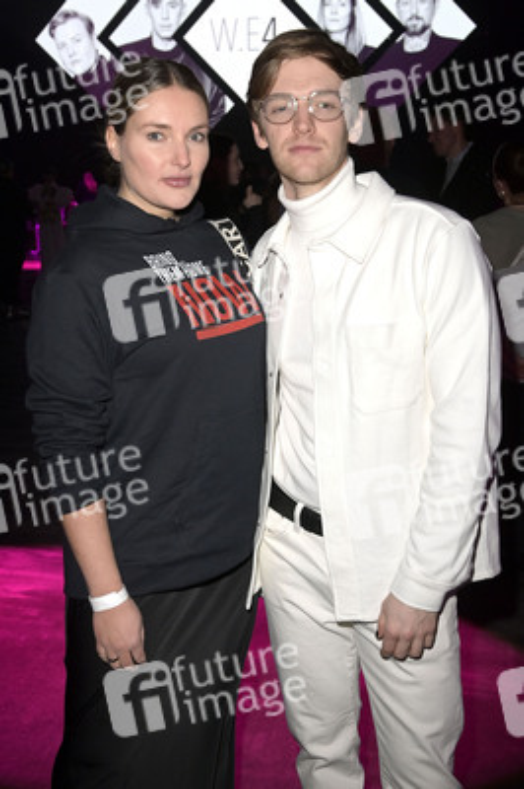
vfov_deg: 53.2
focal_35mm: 36
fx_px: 787
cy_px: 394
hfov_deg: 36.8
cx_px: 262
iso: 2500
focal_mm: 36
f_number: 5.6
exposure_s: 1/60
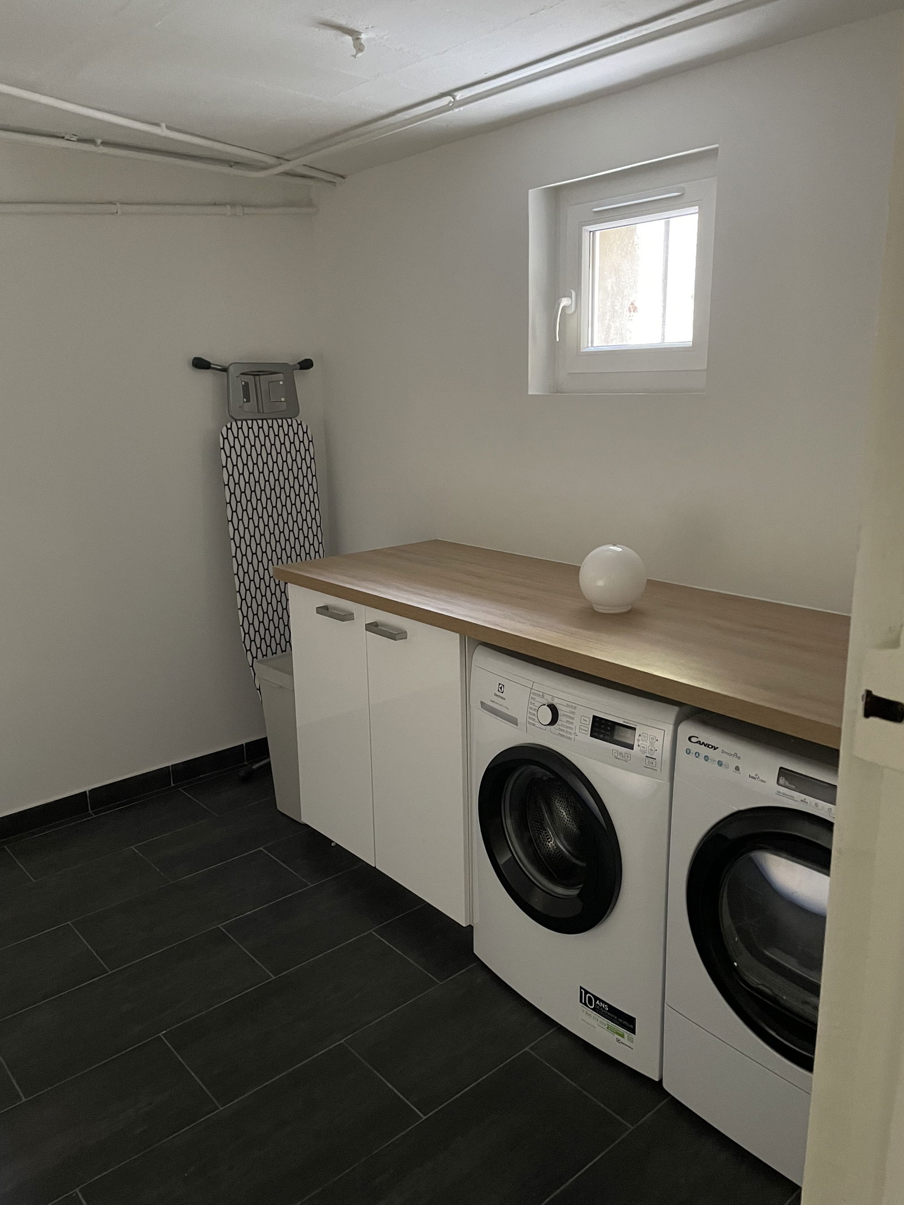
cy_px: 602
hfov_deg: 53.1
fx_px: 905
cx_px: 452
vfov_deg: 67.3
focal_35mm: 26
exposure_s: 1/25
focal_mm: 4.2
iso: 640
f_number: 1.6
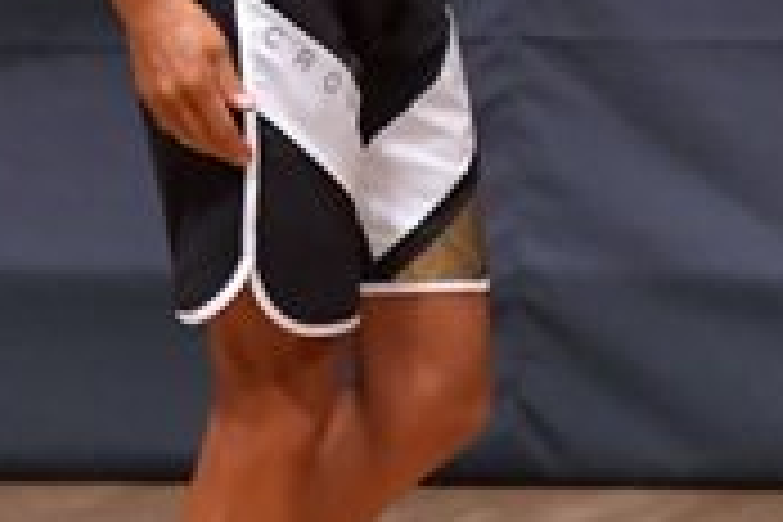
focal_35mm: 1273
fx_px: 27686
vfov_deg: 1.1
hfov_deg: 1.6
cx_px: 254
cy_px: -135
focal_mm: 190
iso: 6400
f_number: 5.6
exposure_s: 1/400
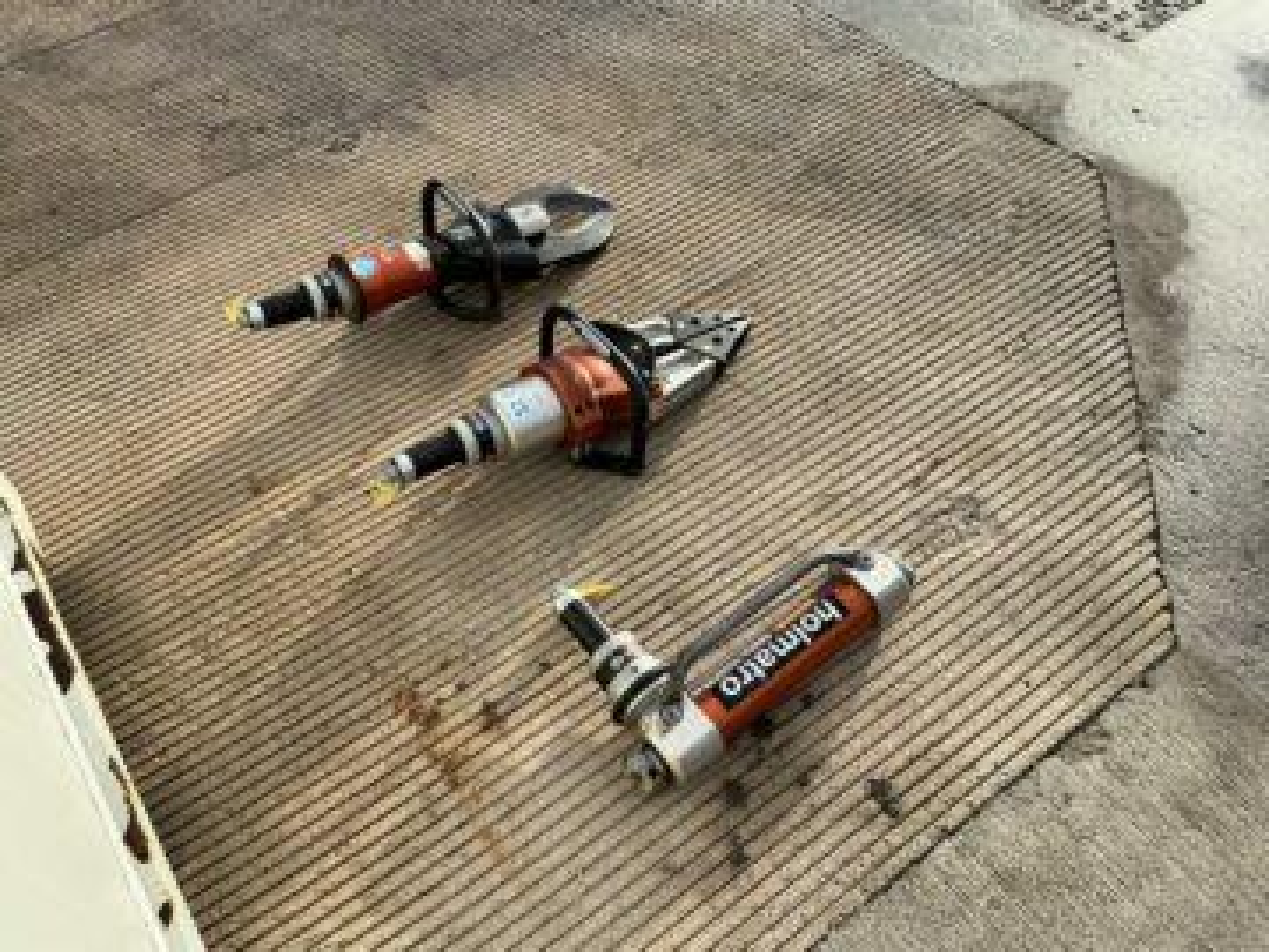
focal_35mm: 28
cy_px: 476
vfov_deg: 49.7
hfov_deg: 63.4
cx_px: 634
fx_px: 1026
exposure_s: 1/700
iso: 25
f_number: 1.8
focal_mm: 3
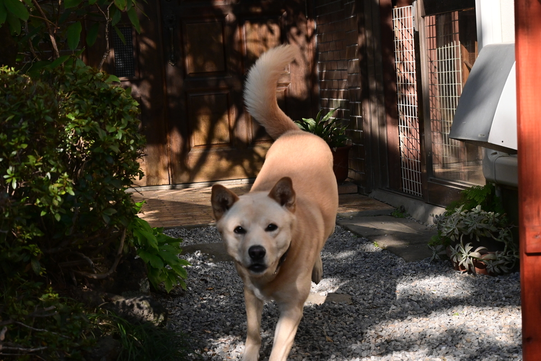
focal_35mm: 86
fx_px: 1285
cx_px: 270
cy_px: 180
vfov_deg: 16.0
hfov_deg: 23.8
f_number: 10
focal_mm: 57
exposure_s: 1/2000
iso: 2000
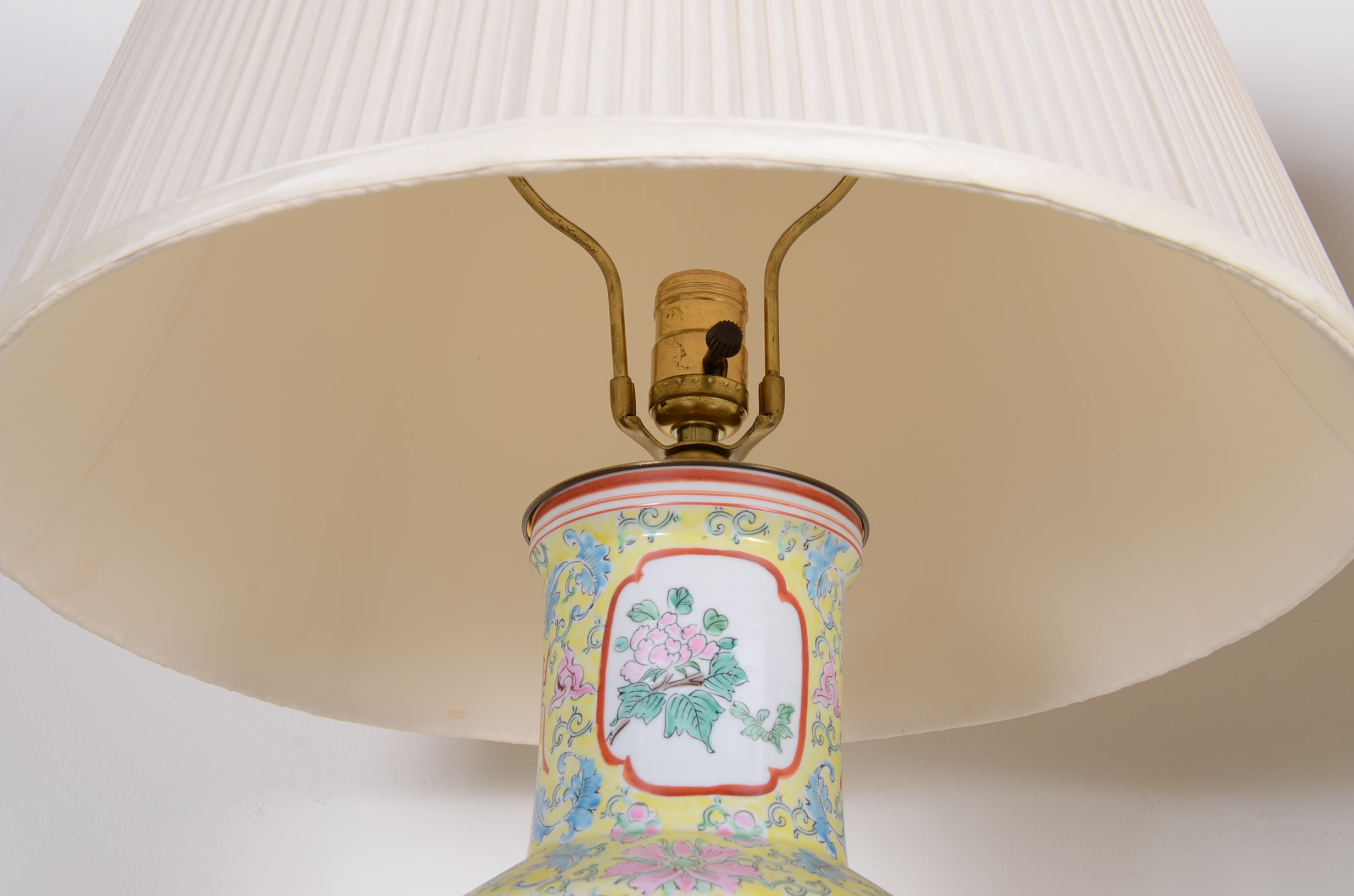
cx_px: 677
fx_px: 2533
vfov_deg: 20.1
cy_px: 448
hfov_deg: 29.9
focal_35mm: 68
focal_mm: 45
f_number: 11
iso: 125
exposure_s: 1/125
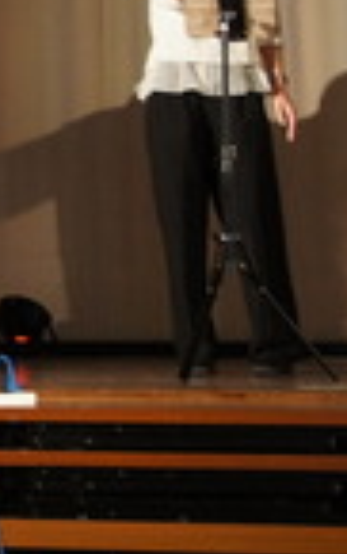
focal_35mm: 162
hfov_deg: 7.7
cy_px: 59
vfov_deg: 12.8
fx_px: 2444
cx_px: -366
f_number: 4.5
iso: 1600
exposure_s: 1/25
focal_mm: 32
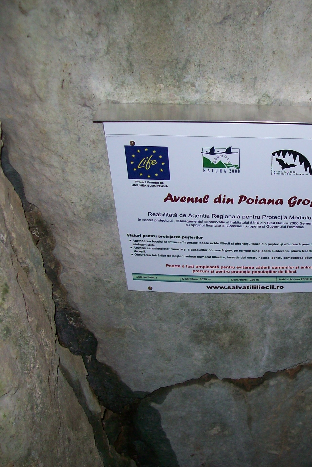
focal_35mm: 50
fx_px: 650
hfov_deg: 26.2
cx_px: 272
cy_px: 234
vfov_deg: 39.6
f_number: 2.7
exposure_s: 1/64
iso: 80
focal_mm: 6
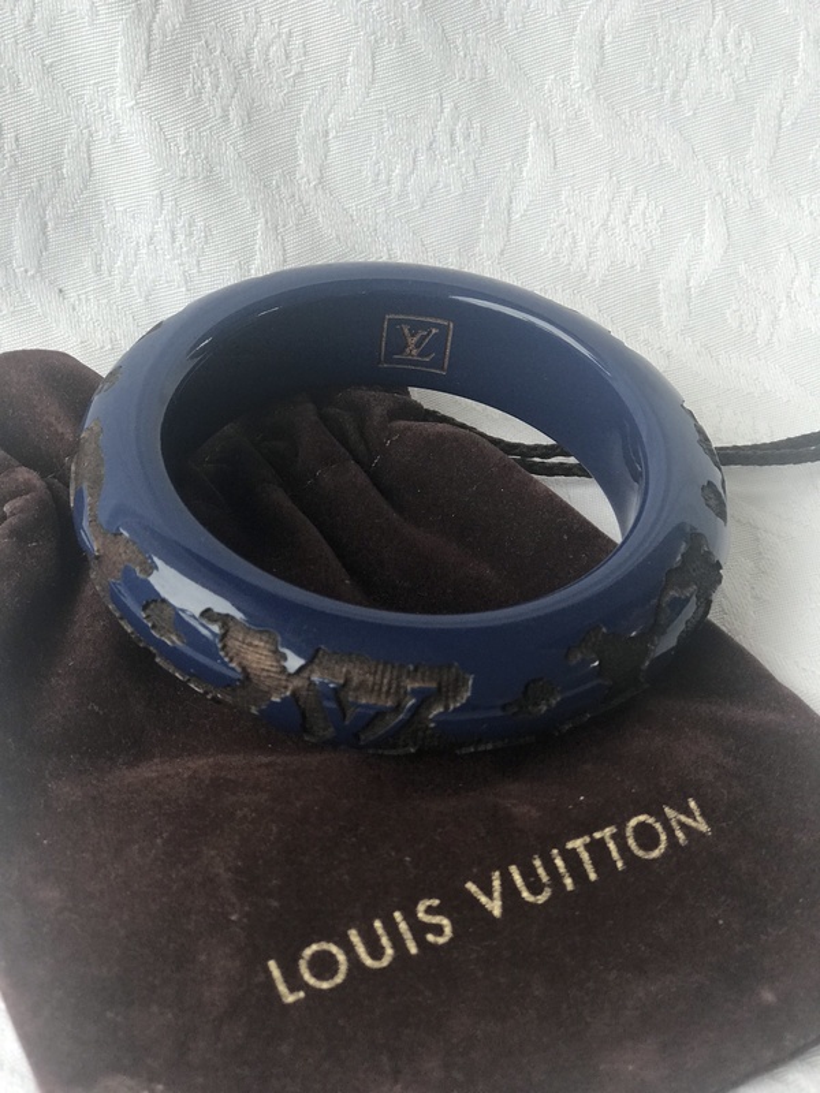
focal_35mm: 57
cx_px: 410
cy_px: 546
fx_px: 1800
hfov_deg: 25.7
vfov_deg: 33.8
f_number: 2.8
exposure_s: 1/50
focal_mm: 6.6
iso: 40
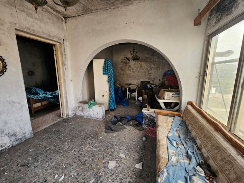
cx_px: 122
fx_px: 92
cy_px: 92
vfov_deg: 89.9
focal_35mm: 13
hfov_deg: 106.2
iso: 200
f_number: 2.2
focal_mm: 2.2
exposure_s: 1/71
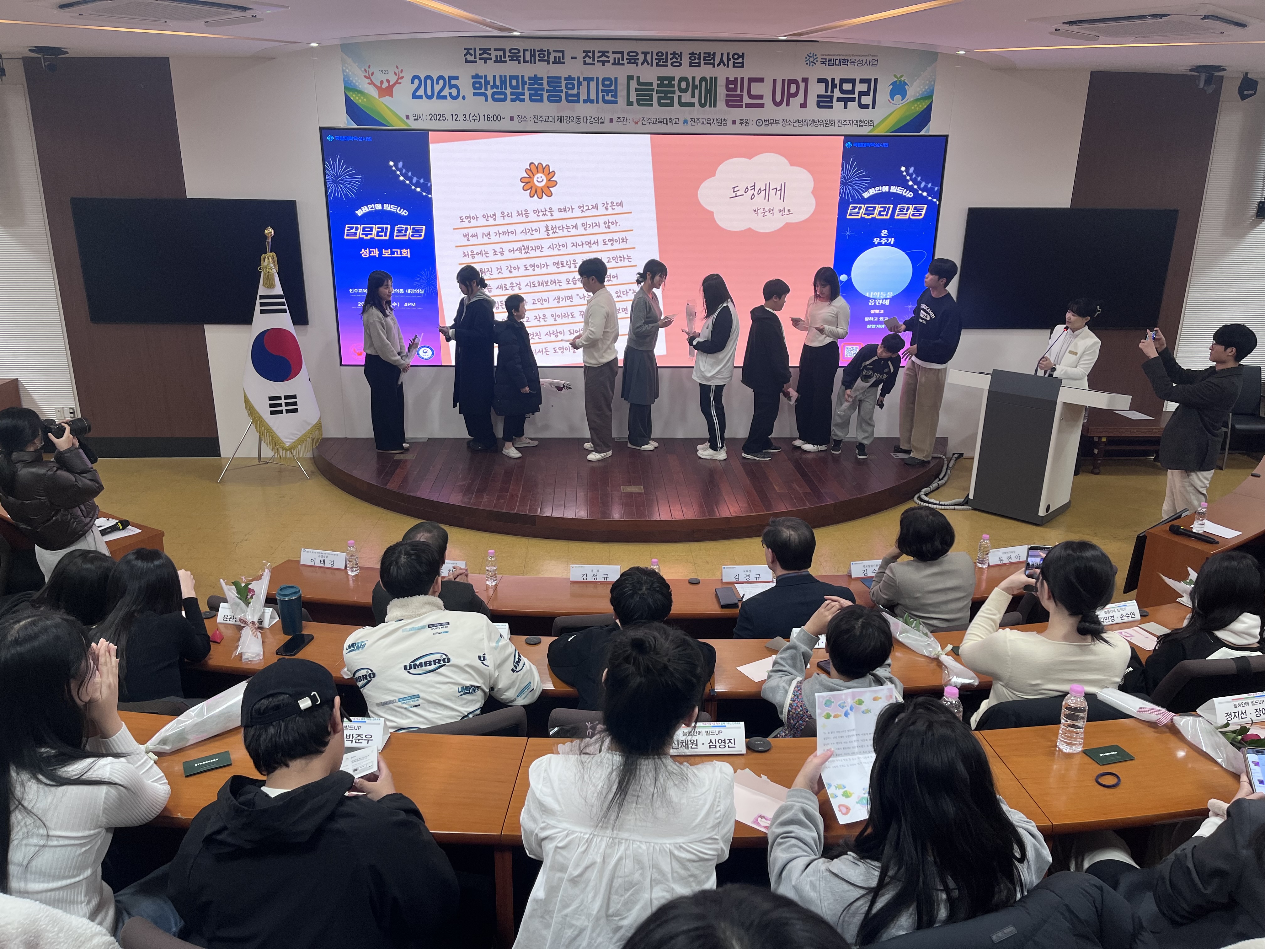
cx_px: 632
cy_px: 474
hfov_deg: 67.3
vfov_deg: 53.1
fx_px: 950
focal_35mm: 26
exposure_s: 1/60
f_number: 1.6
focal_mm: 5.1
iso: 80
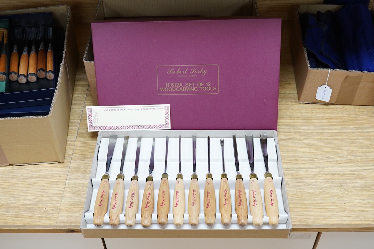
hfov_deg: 43.6
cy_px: 124
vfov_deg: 29.9
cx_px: 187
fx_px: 467
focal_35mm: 45
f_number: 10
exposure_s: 1/100
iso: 2500
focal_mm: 30
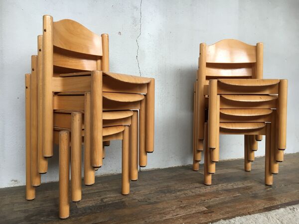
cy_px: 112
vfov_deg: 48.2
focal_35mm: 29
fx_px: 250
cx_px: 150
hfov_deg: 61.7
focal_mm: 4.15
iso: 80
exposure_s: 1/33
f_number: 2.2
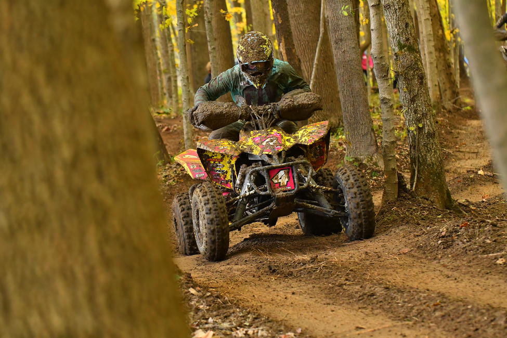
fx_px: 2324
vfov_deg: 8.3
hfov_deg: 12.5
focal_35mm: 165
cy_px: 169
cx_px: 254
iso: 2000
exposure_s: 1/1000
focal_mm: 110
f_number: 4
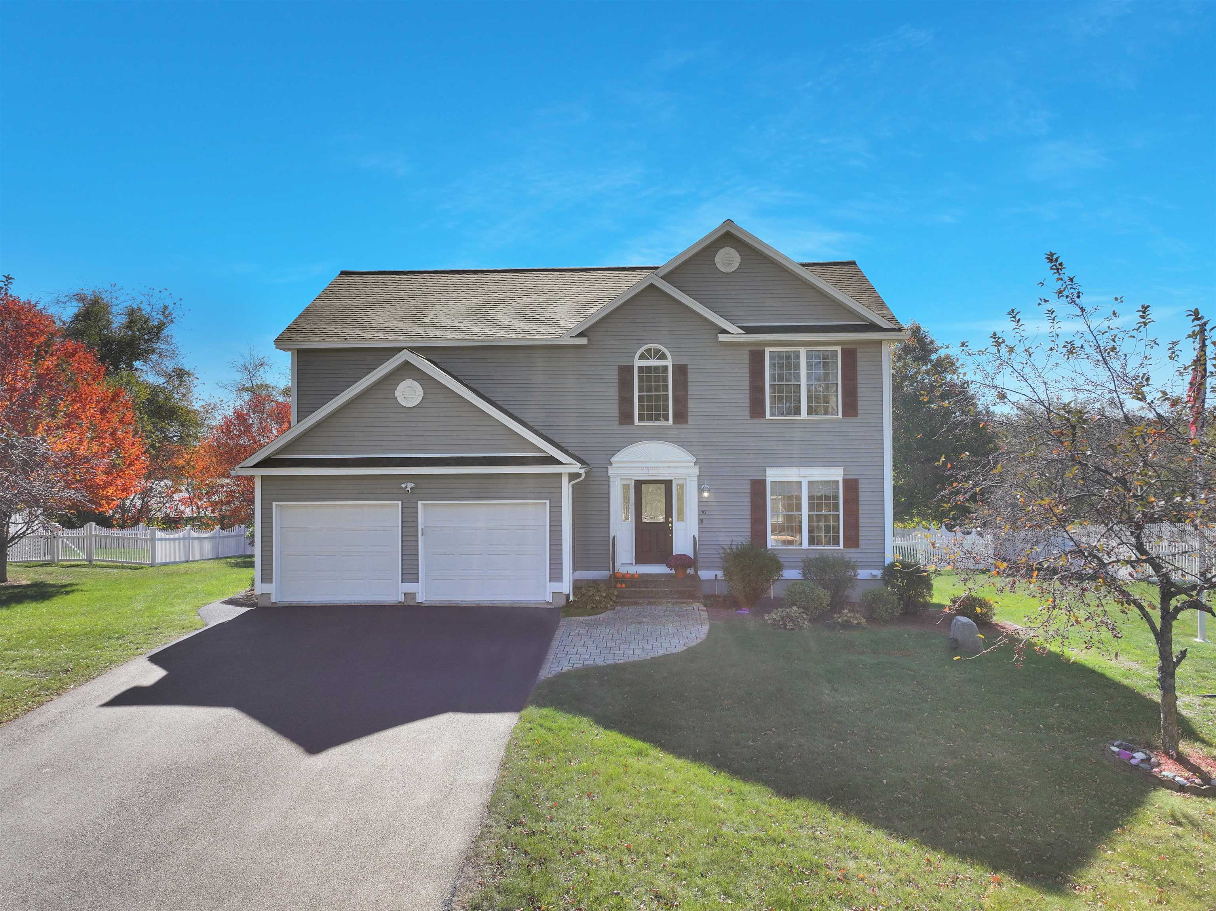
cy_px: 456
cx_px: 608
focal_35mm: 24
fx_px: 843
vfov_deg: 56.8
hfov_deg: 71.6
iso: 120
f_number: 2.8
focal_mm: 12.29
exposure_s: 1/4000
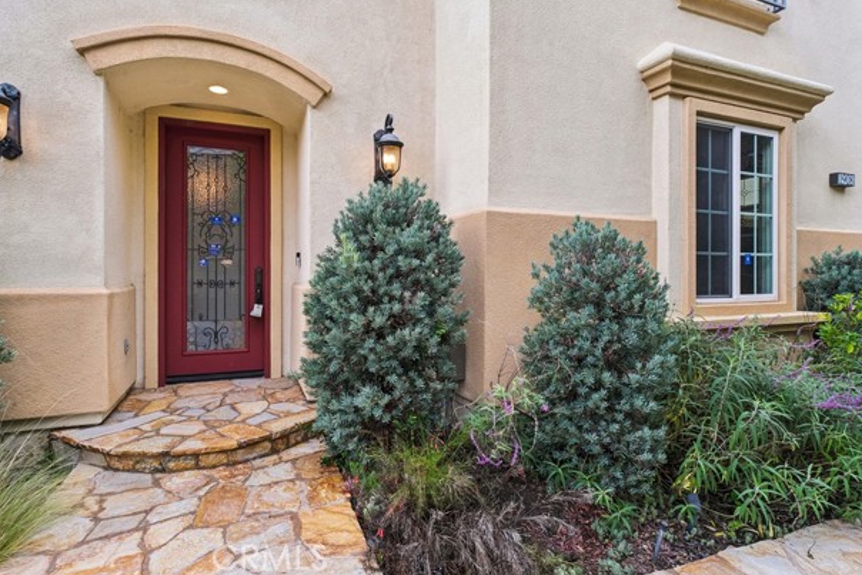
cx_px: 410
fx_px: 431
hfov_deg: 89.9
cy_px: 273
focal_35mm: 18
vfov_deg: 67.4
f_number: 8
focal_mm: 11.5
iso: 160
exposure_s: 1/15
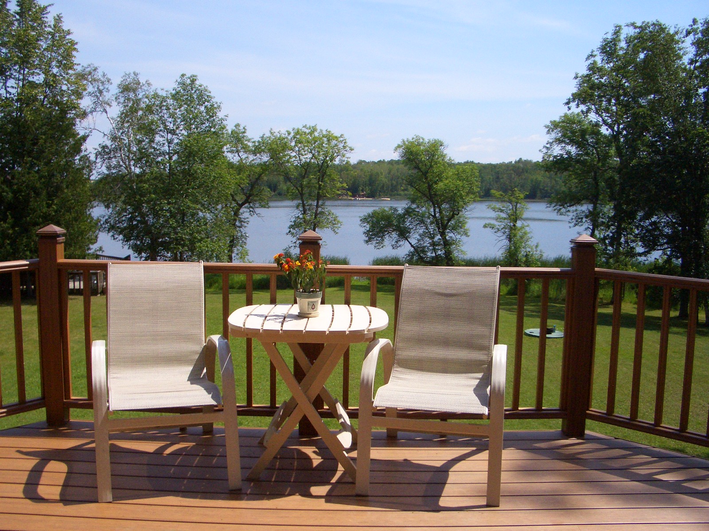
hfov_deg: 52.6
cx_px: 354
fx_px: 717
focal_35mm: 35
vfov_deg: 40.7
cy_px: 266
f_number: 4.3
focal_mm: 5.8
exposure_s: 1/2000
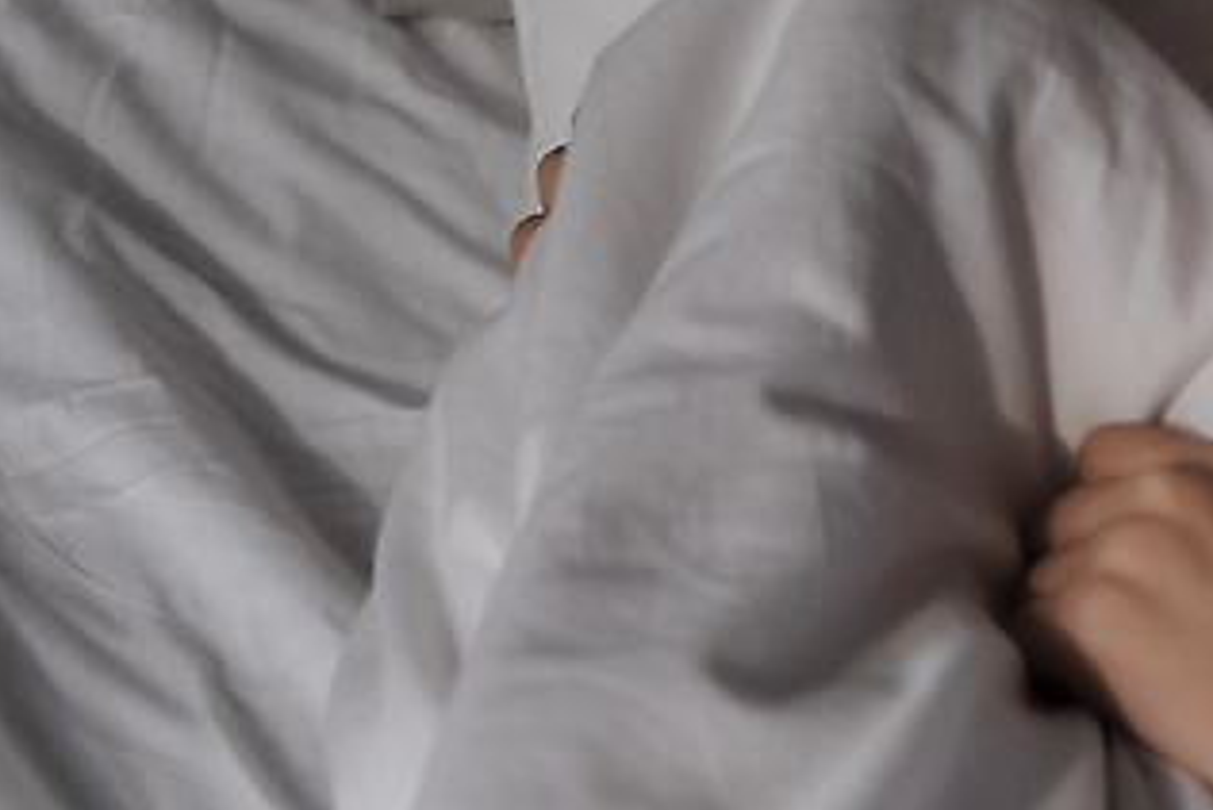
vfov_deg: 14.9
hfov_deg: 21.9
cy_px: 107
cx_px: 1081
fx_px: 3067
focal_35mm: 91
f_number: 4.5
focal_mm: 48
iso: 200
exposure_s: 1/125
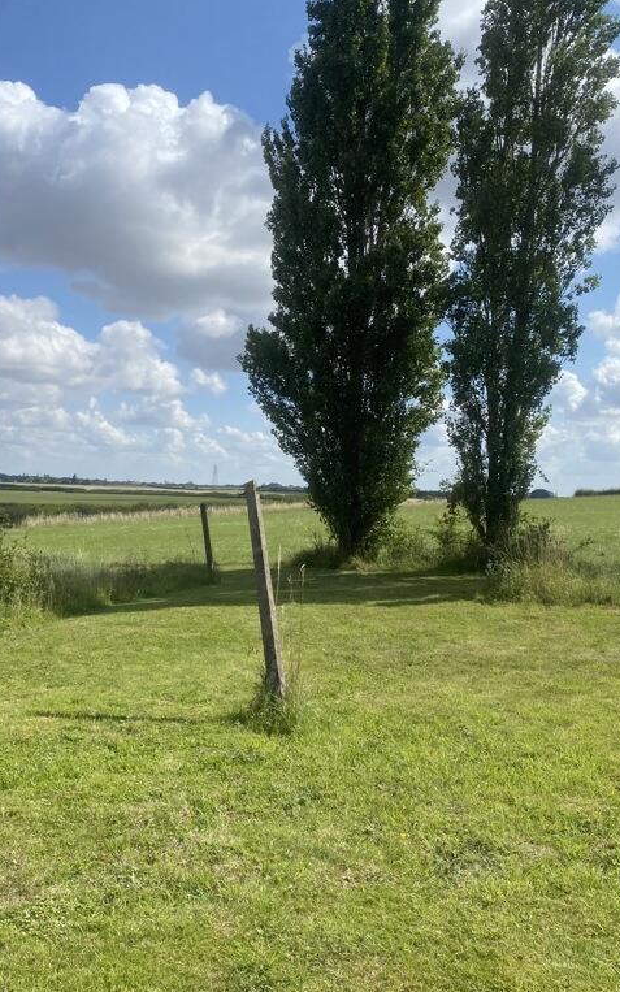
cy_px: 494
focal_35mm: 37
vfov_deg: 52.7
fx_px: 1000
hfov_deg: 34.4
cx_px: 261
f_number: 1.8
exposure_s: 1/3731
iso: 32
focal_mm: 4.25
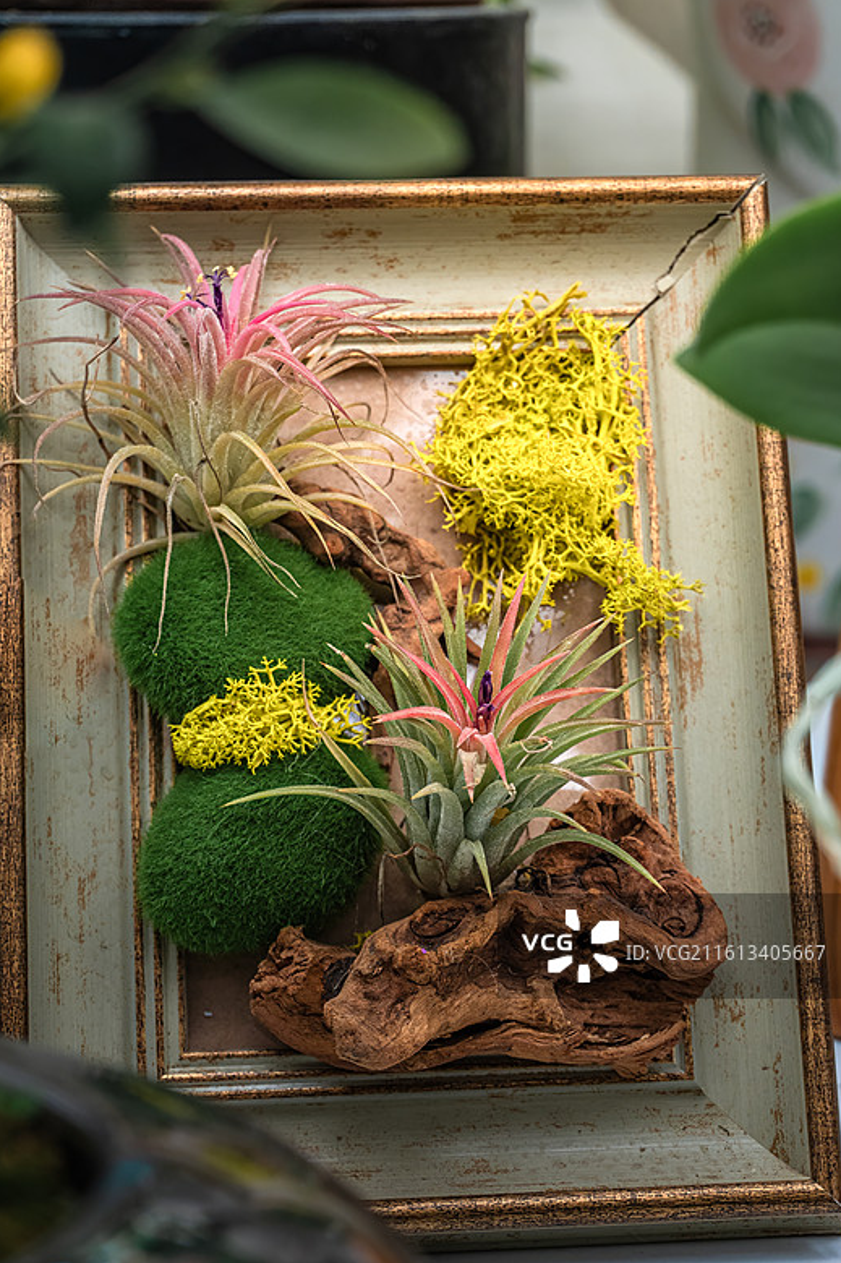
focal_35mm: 77
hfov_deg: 17.7
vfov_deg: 26.3
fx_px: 2699
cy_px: 642
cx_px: 427
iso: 800
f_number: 5.6
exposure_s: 1/200
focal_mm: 50
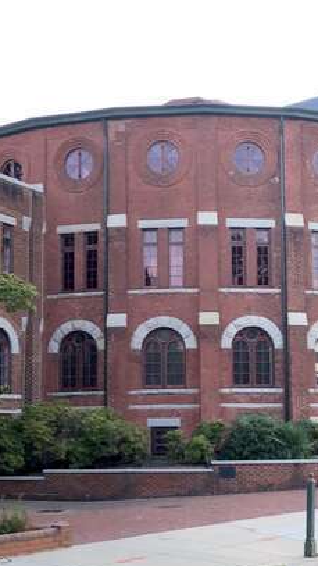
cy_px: 296
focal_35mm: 60
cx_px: 186
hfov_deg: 20.0
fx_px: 899
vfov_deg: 34.9
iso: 100
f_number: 1.8
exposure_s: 1/120
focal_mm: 3.99
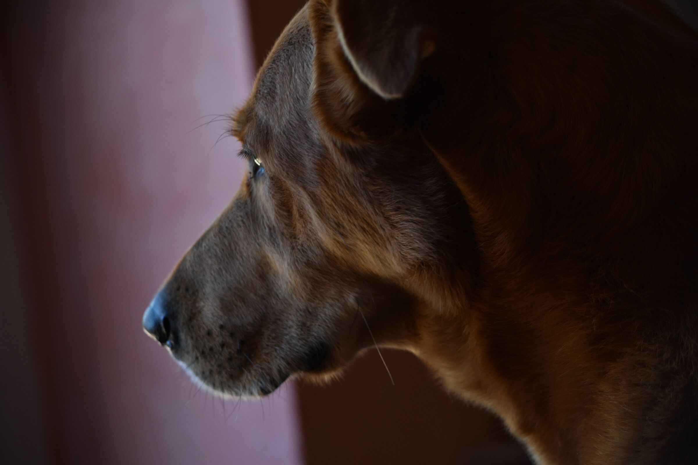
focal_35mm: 128
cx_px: 349
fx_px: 2472
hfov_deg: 16.1
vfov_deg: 10.8
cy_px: 232
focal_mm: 85
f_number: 4.5
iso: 200
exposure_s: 1/125
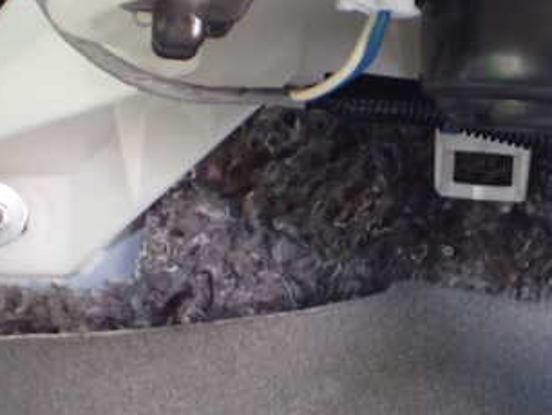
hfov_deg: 31.1
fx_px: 941
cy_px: 116
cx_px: 507
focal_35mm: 59
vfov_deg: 24.6
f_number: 2.3
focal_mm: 5.4
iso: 1250
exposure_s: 1/30
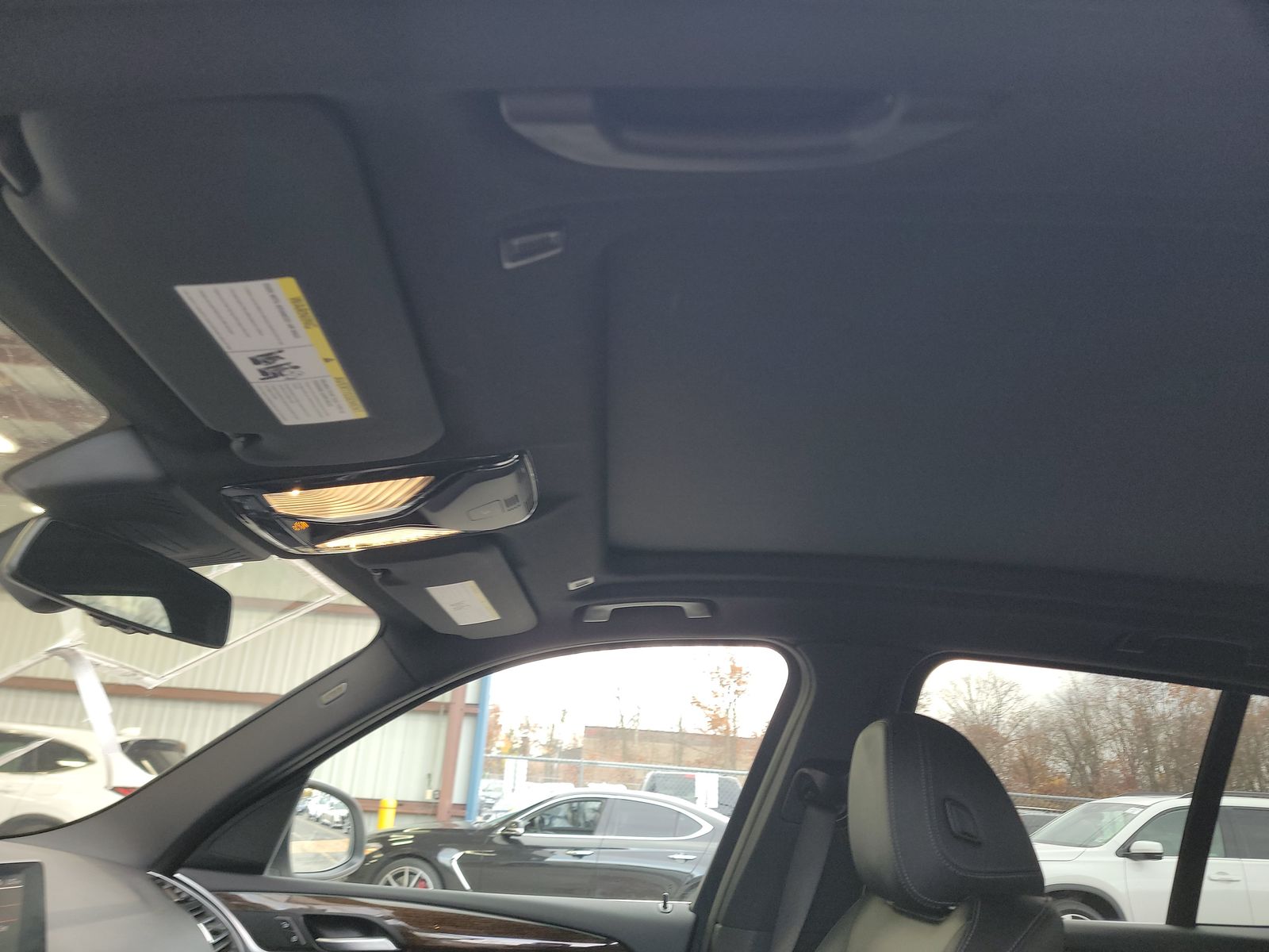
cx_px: 634
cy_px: 476
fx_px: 880
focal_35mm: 24
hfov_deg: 71.6
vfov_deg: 56.8
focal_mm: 6.7
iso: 254
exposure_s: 1/59
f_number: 1.8
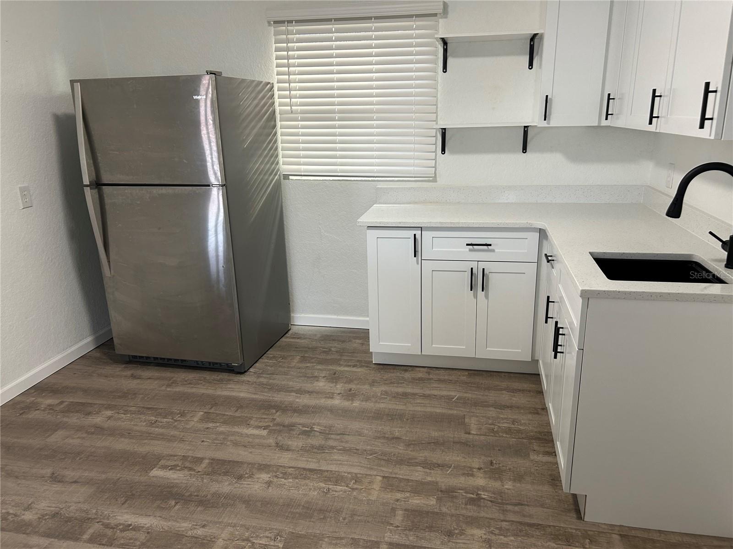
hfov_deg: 67.3
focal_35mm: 26
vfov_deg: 53.1
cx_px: 366
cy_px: 274
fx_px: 551
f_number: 1.5
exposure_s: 1/60
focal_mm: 5.7
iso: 125
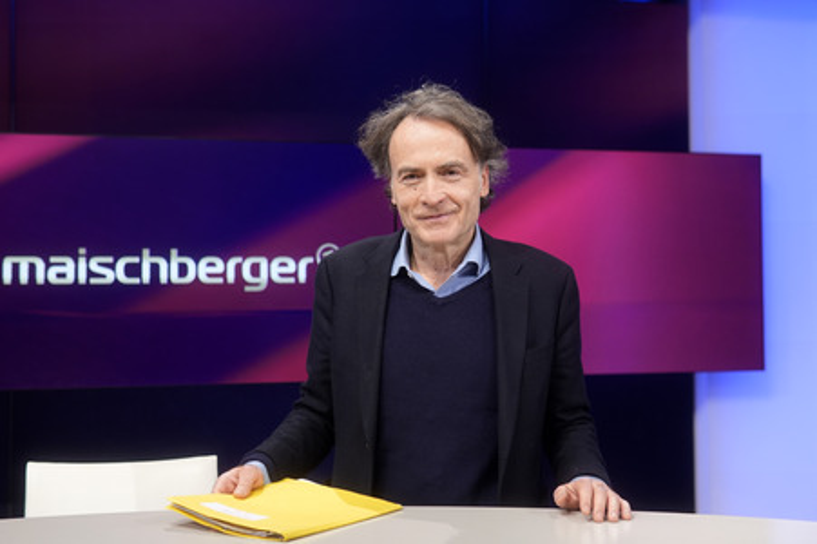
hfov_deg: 43.6
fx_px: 1020
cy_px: 272
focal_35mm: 45
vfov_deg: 29.8
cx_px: 408
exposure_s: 1/160
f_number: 2.2
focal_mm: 30
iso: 640
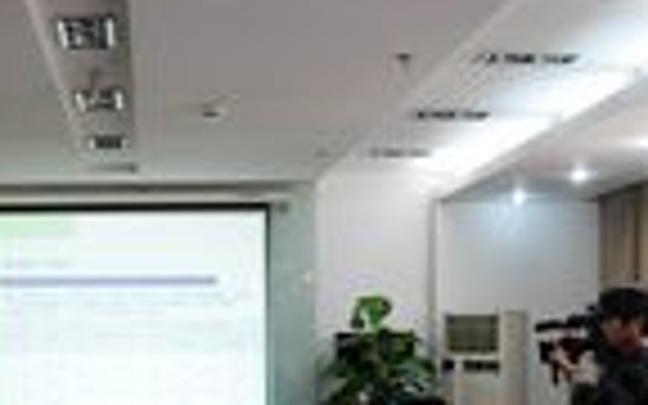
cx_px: 104
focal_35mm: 86
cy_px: 477
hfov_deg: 23.6
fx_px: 1519
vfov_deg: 14.7
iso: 200
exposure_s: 1/13
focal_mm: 18
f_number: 5.6
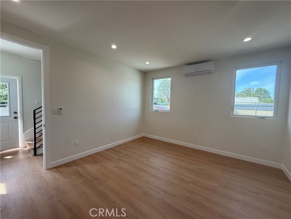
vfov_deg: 85.7
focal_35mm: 14
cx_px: 146
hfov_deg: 102.1
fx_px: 118
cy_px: 110
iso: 64
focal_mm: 2.22
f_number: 2.2
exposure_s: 1/120
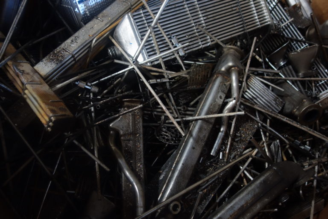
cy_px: 110
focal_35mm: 28
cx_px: 164
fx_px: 255
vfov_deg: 46.4
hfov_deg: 65.5
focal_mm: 10.46
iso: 800
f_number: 2
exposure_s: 1/40
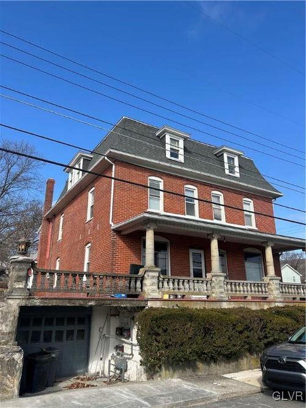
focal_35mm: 26
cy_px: 204
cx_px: 153
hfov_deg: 53.0
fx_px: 307
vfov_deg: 67.3
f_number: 1.5
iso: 50
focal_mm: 5.7
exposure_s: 1/2762
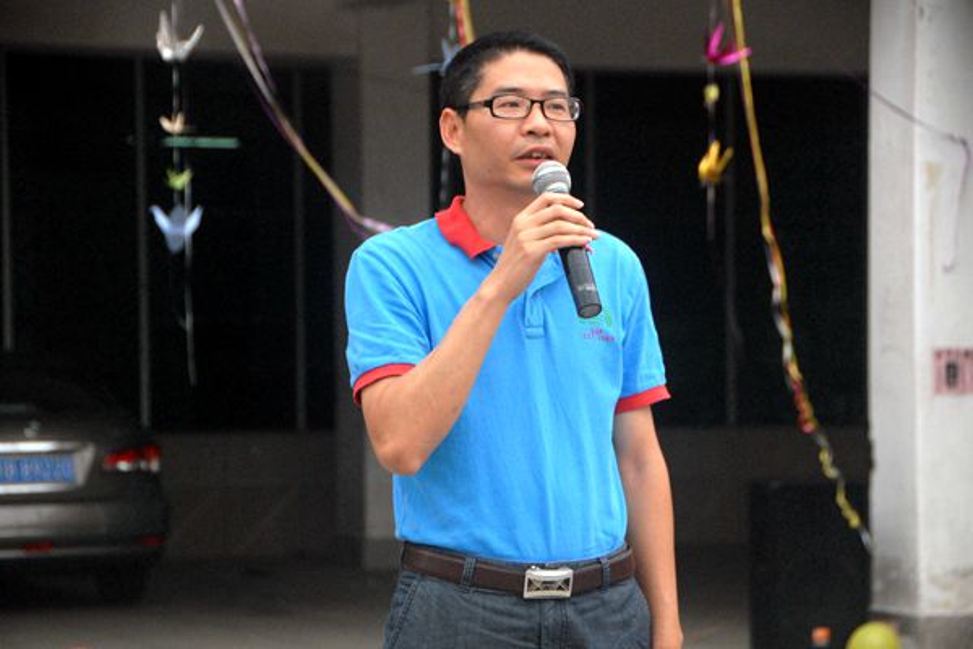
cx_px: 486
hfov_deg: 17.1
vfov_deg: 11.4
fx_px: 3243
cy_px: 324
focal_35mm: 120
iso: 800
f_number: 5
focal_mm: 80
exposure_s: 1/1600
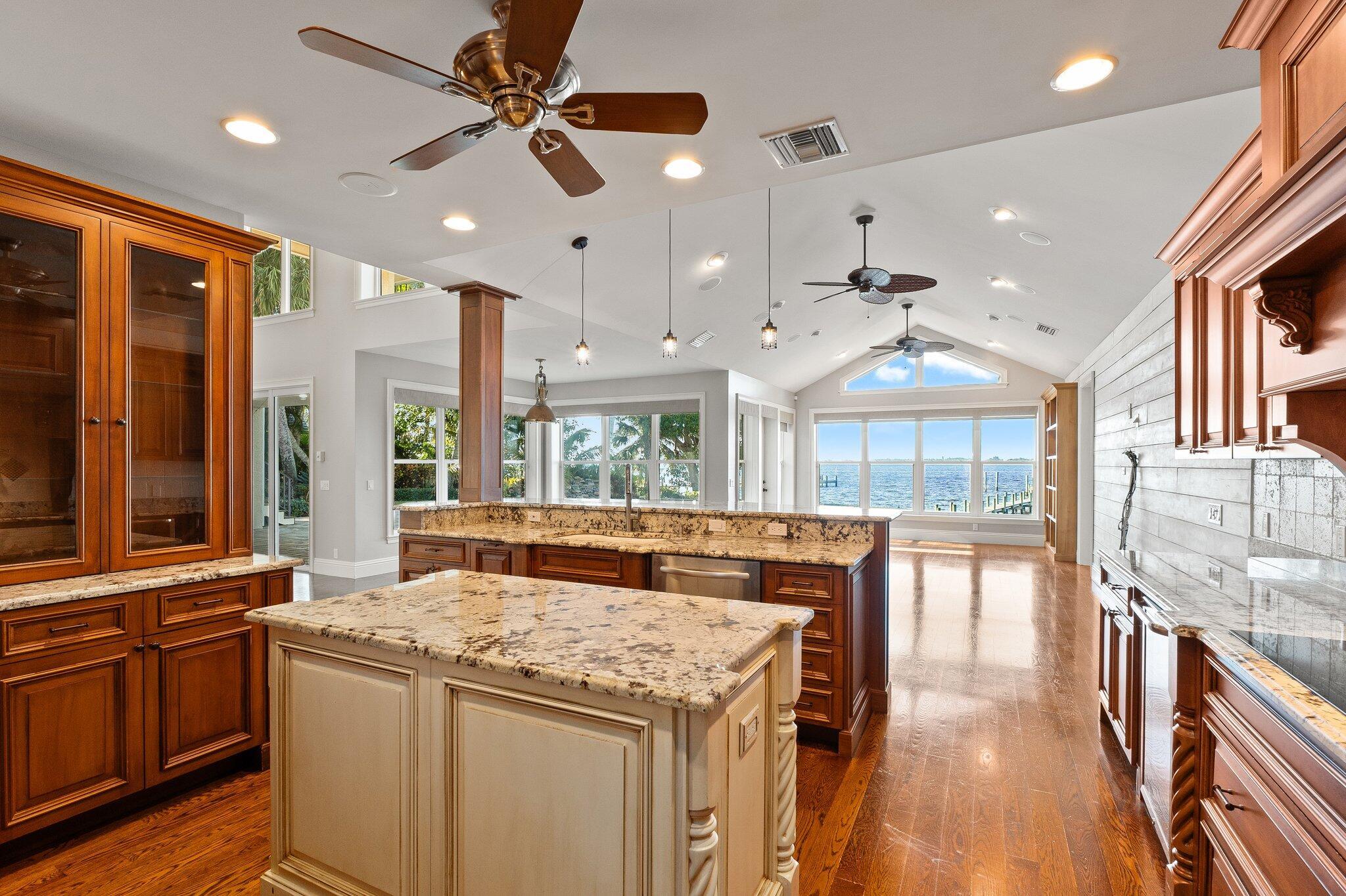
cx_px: 673
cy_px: 448
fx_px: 598
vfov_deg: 73.7
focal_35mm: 16
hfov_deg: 96.7
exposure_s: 1/6
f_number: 8
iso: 400
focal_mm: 10.9
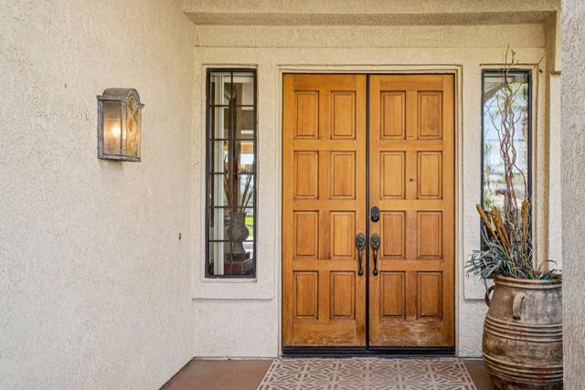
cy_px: 195
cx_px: 292
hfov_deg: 54.4
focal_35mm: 35
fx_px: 569
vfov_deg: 37.9
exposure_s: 1/40
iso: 125
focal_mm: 35
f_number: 8
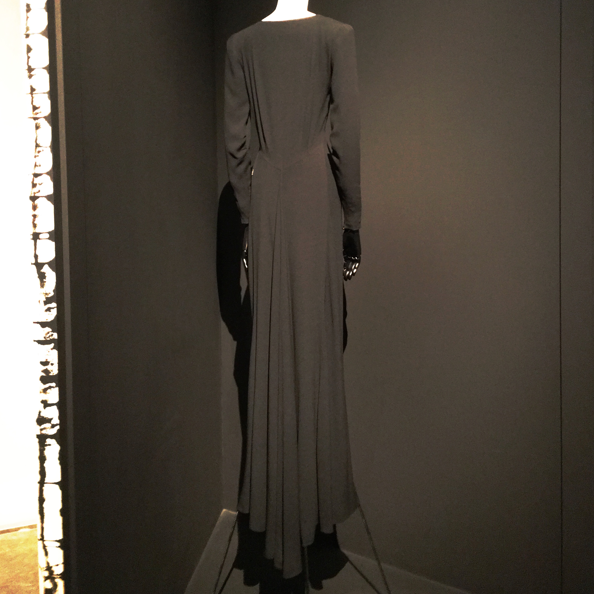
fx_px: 679
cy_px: 228
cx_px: 297
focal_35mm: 35
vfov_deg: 46.9
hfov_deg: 47.2
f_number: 2.2
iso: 400
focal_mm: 4.15
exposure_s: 1/4
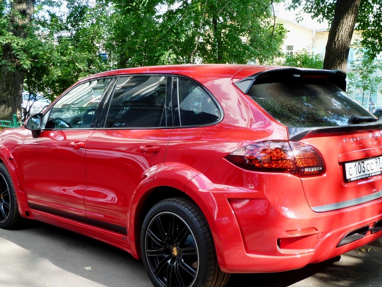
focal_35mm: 48
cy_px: 158
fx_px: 530
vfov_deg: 30.2
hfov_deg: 39.7
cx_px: 196
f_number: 3.7
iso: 80
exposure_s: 1/60
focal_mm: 6.9
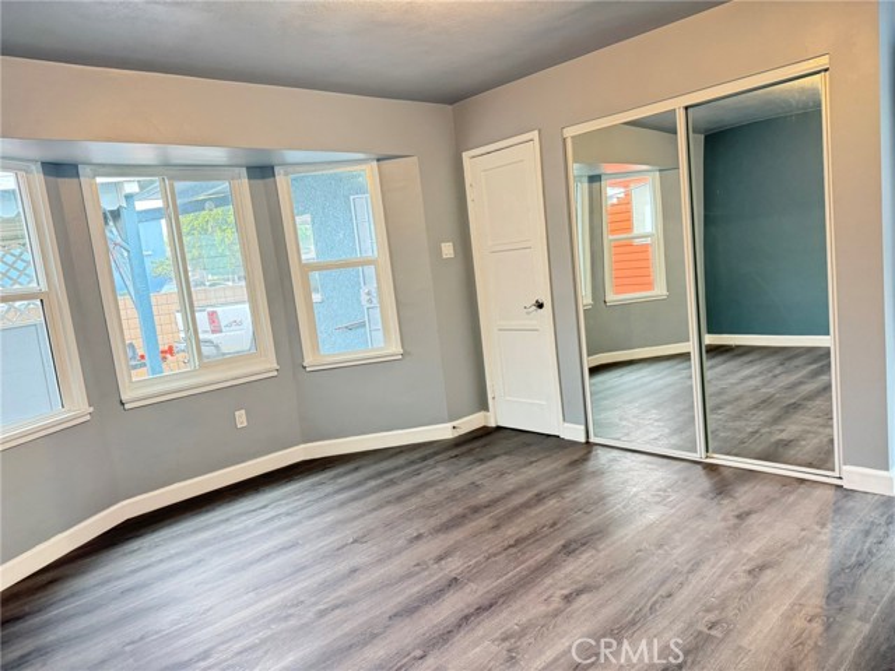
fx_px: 621
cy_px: 336
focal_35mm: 24
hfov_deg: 71.6
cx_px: 448
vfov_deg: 56.8
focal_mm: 6.76
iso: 320
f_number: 1.78
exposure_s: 1/60
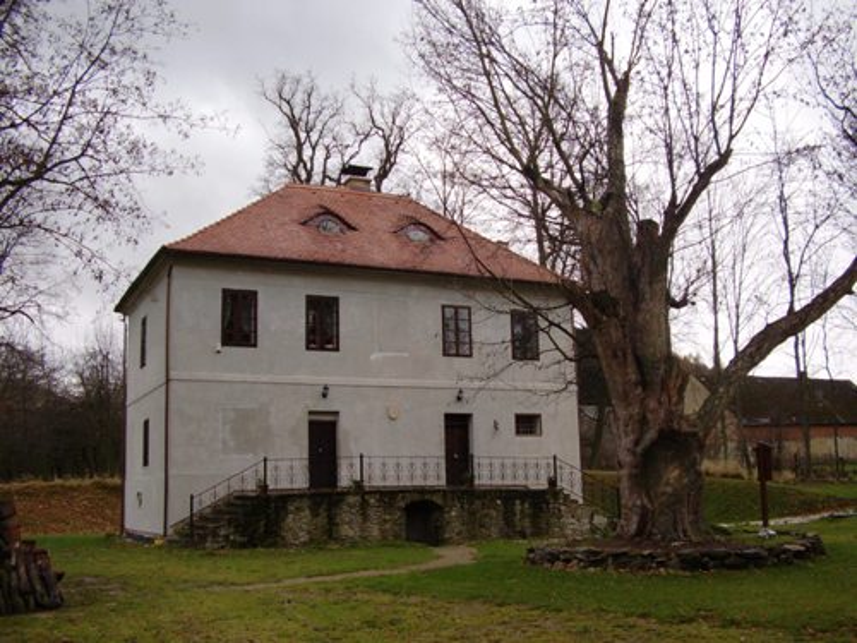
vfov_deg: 46.8
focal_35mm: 30
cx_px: 428
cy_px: 322
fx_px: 743
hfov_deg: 60.0
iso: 71
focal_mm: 5.8
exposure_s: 1/297
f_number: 2.9
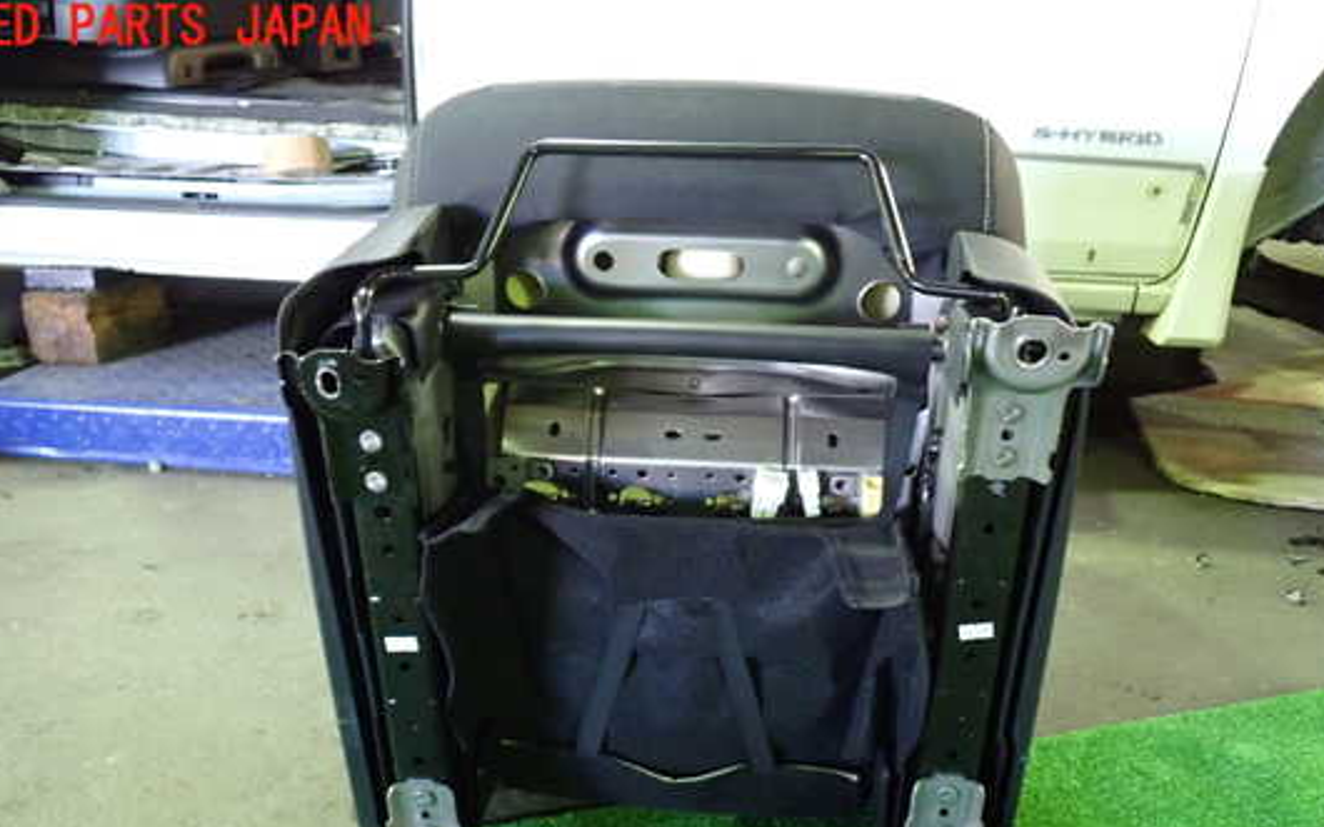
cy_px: 560
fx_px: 1299
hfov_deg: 54.0
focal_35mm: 36
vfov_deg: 34.9
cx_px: 667
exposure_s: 1/20
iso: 800
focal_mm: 5.4
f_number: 2.3
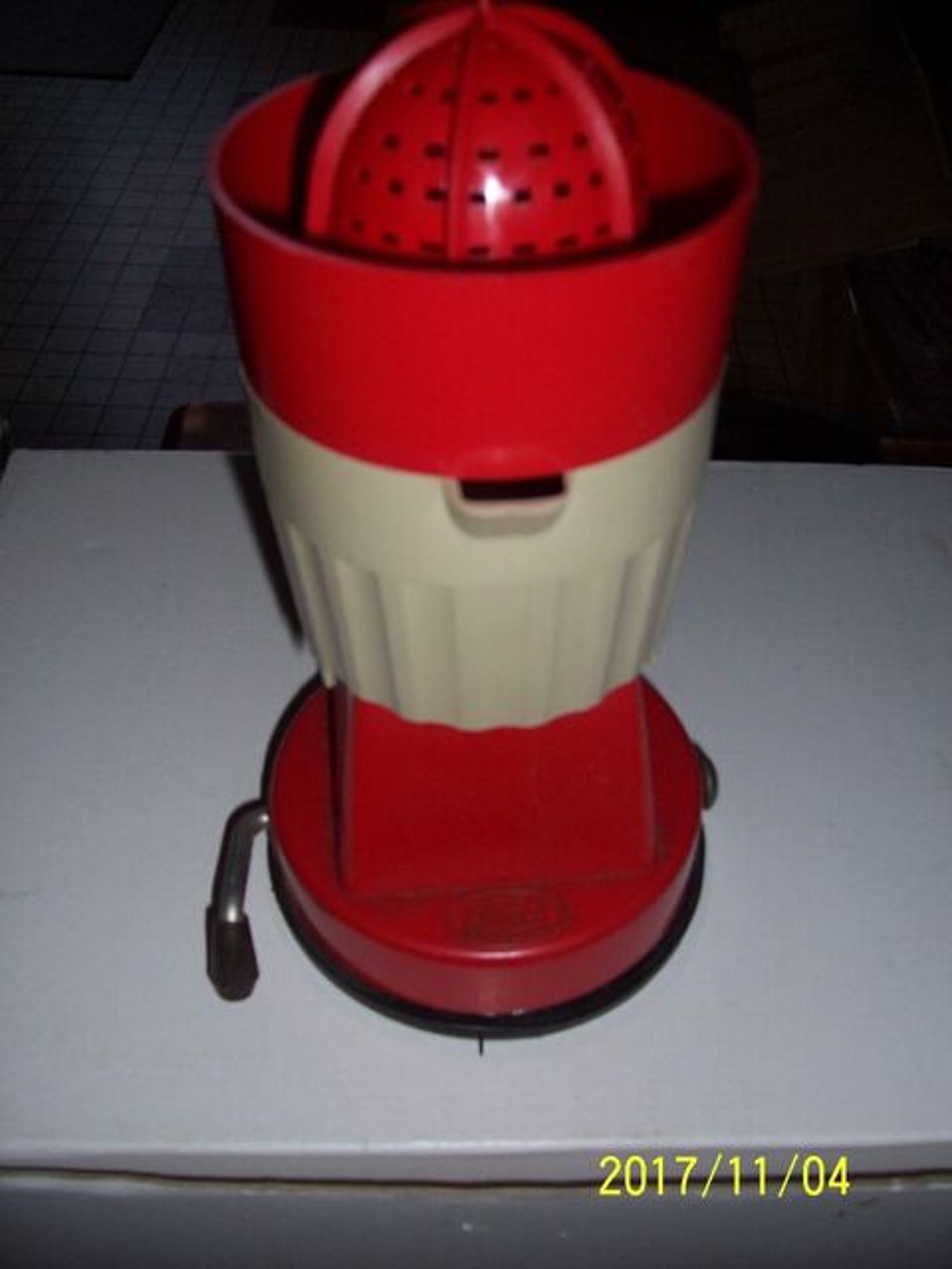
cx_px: 476
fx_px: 1247
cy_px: 634
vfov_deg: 54.0
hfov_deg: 41.8
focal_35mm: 34
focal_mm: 5.6
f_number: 2.7
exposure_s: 1/60
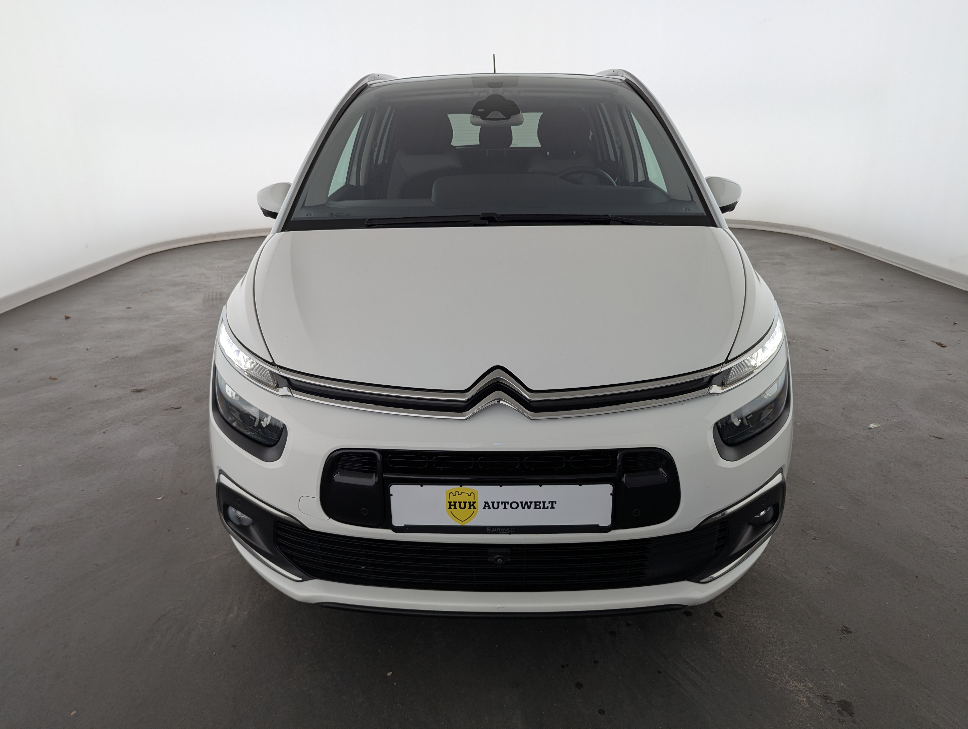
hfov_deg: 71.5
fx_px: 672
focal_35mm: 24
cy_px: 364
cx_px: 484
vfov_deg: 56.9
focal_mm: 6.81
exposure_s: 1/226
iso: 45
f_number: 1.85
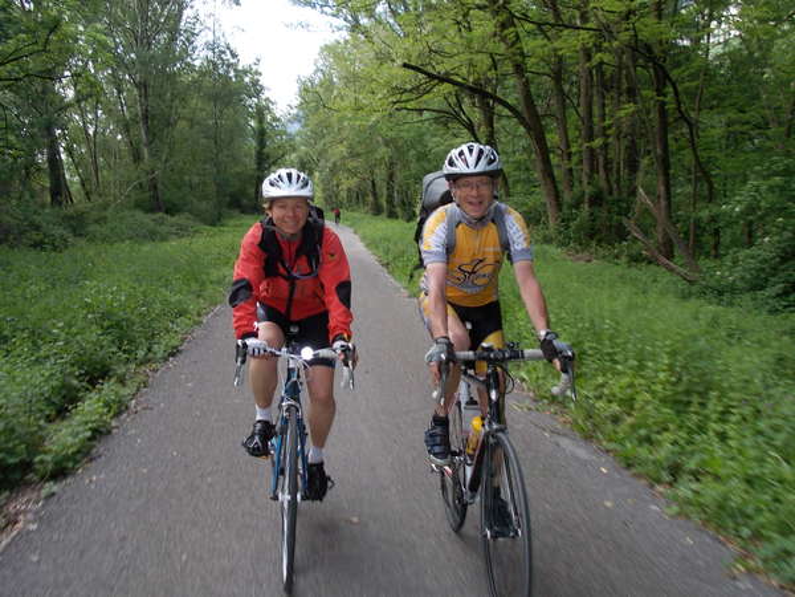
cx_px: 398
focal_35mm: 38
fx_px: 873
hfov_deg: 49.0
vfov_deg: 37.7
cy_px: 298
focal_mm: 5.3
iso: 80
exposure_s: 1/160
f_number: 3.1
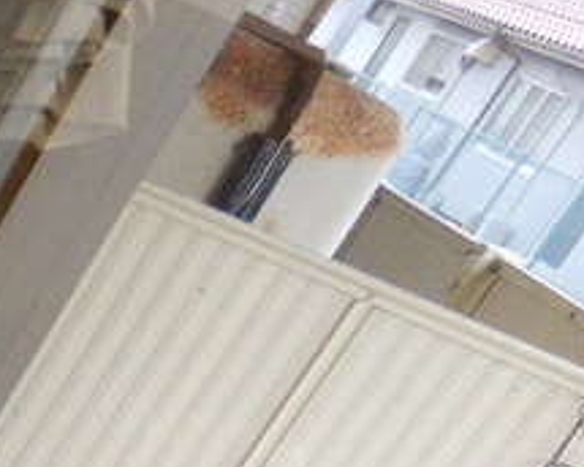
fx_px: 1884
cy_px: 872
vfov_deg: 12.7
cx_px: -701
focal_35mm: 109
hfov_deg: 13.9
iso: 125
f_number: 2.8
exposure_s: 1/40
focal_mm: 4.3
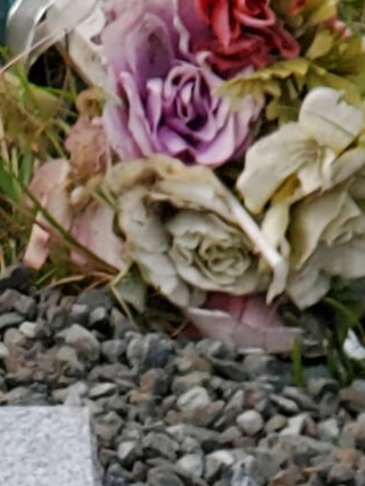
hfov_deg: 4.7
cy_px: 1279
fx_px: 4372
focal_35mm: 311
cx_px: -350
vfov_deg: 6.0
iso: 50
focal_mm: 6
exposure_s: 1/577
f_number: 2.4
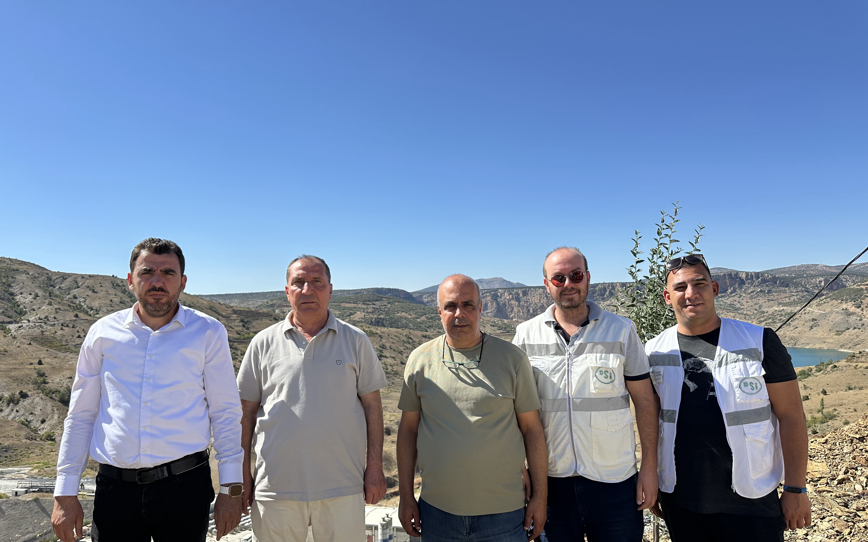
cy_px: 304
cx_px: 425
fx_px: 615
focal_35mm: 26
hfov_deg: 70.4
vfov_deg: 47.5
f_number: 1.78
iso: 80
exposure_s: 1/4184
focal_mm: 6.86
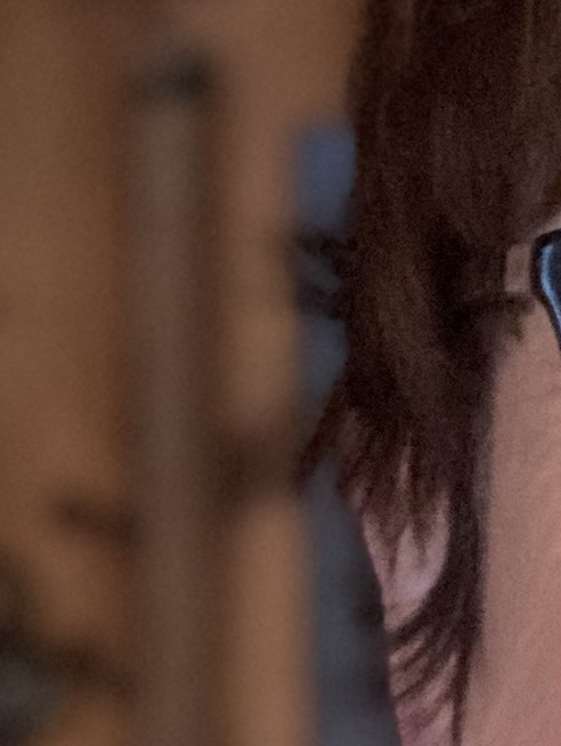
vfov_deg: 13.0
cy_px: 624
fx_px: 3257
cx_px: 1130
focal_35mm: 151
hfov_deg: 9.2
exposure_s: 1/14
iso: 640
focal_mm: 2.87
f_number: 2.2
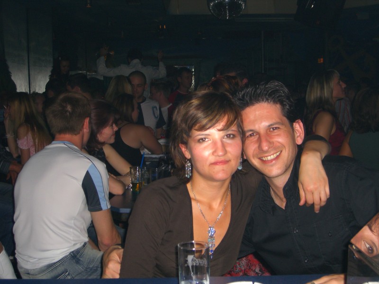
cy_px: 142
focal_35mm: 57
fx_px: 624
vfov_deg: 25.7
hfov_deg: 33.8
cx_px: 190
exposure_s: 1/60
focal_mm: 11.8
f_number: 3.6
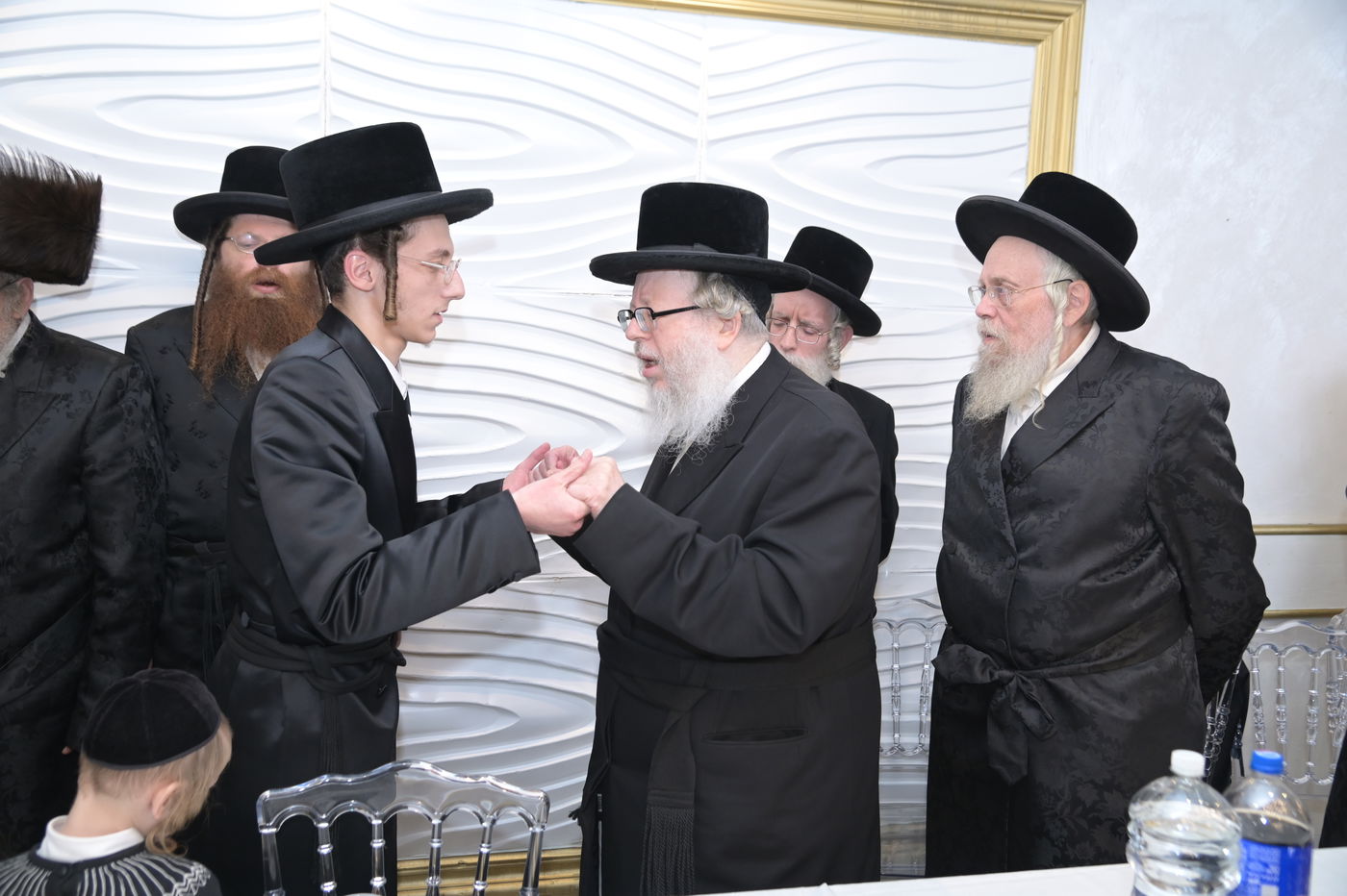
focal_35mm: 32
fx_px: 1197
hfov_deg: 58.7
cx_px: 674
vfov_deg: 41.1
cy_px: 448
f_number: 4.5
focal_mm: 32
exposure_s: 1/200
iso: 1250
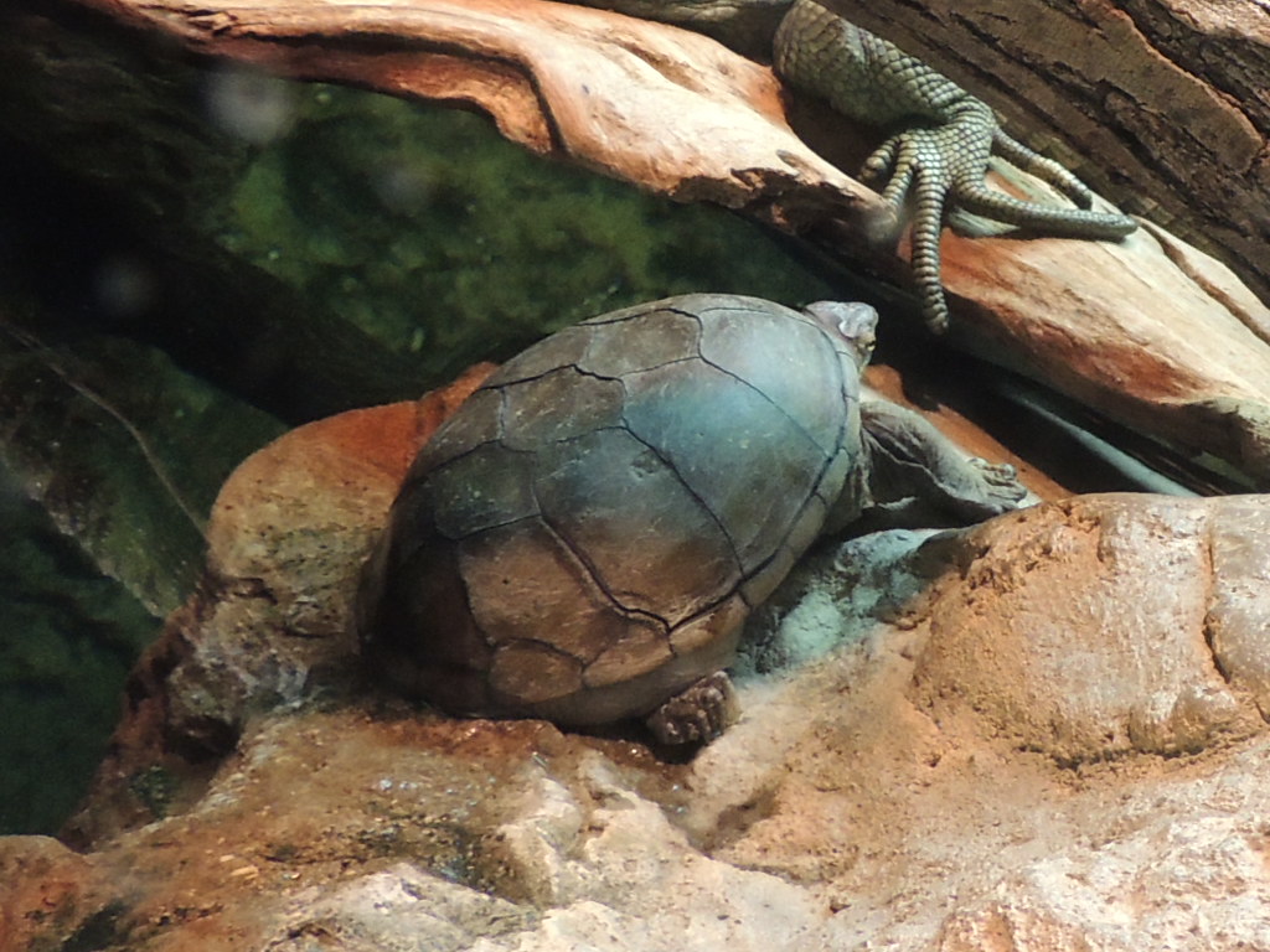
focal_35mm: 24
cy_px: 476
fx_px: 881
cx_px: 635
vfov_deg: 56.8
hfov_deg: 71.6
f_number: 3
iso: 320
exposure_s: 1/30
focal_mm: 4.3
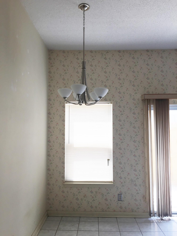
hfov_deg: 48.2
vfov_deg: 61.7
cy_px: 118
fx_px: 198
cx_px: 88
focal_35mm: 29
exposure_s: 1/162
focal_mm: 4.15
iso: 32
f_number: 2.2
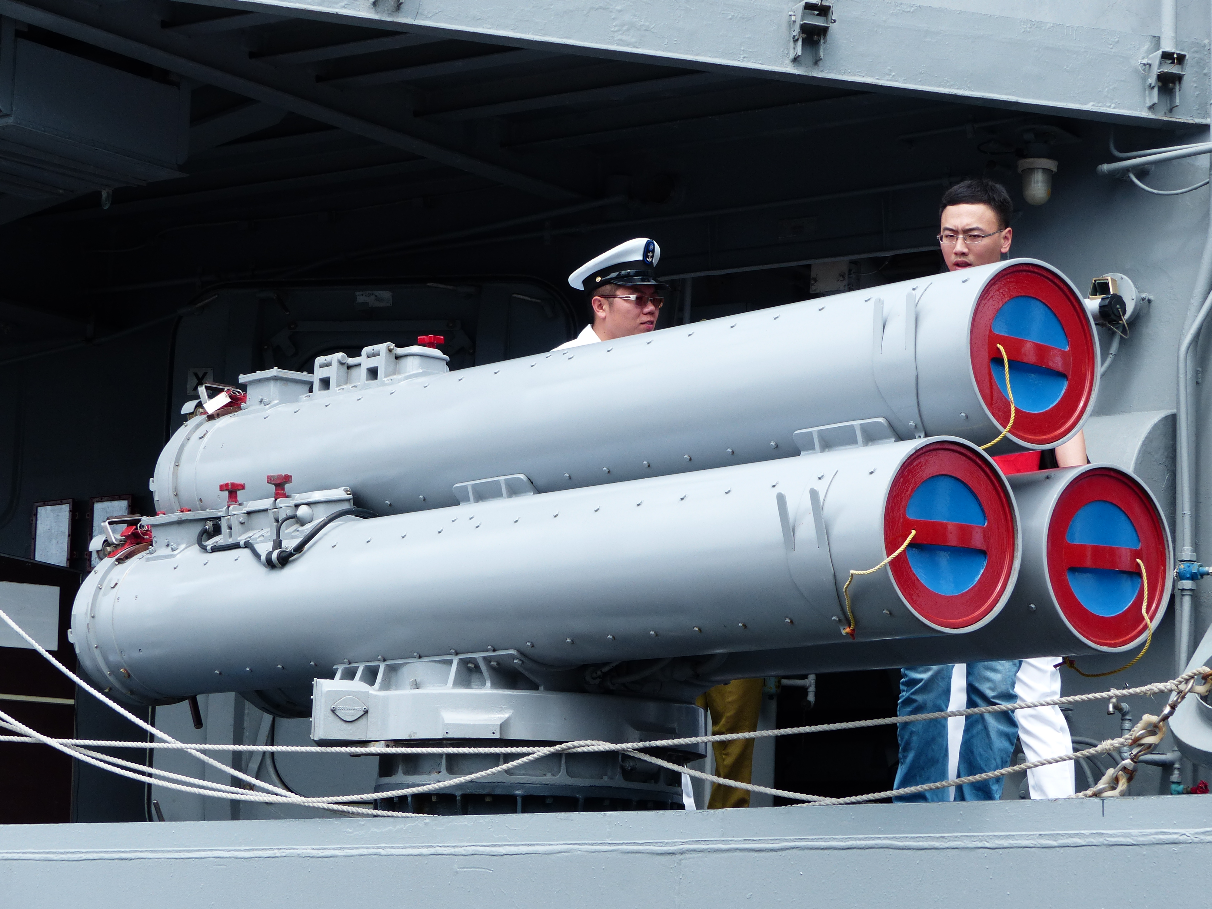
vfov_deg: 15.7
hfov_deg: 20.9
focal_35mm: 94
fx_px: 3291
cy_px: 454
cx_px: 606
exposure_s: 1/500
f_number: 4
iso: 100
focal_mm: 16.9
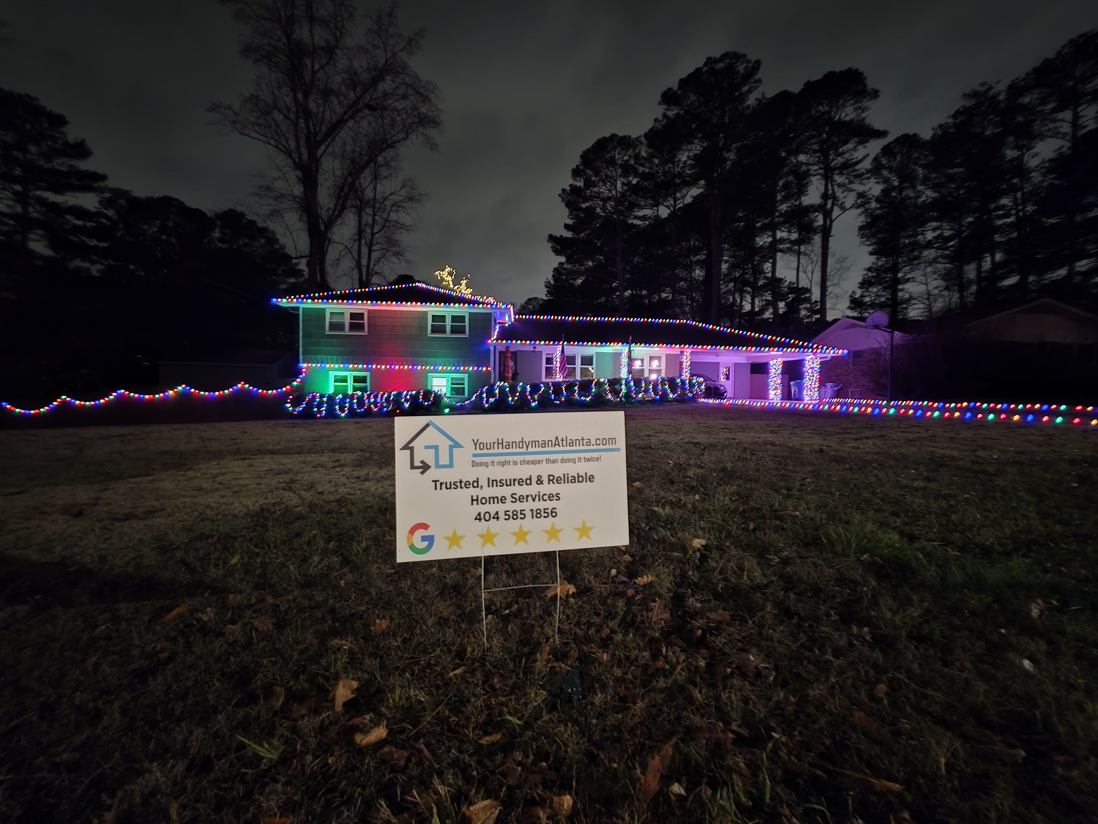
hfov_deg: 106.2
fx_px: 412
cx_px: 549
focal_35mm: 13
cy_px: 412
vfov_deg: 89.9
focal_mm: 2.2
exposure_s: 1/8.59
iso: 800
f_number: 1.9
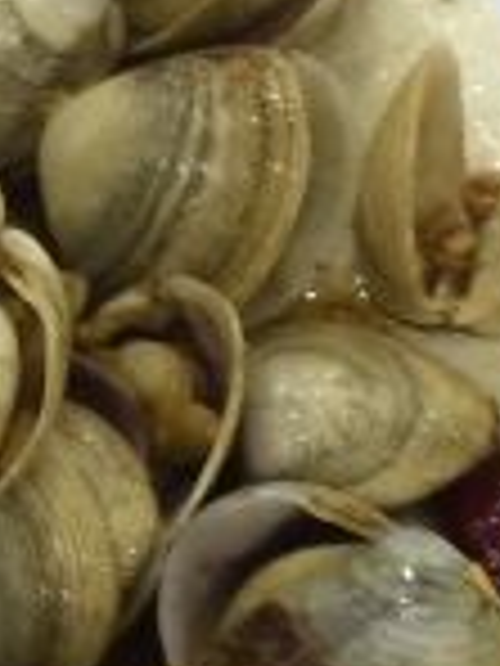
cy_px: 364
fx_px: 2638
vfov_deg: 14.4
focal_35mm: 137
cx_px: -340
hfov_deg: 10.3
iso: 100
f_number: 2.2
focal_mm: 4.15
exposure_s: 1/17
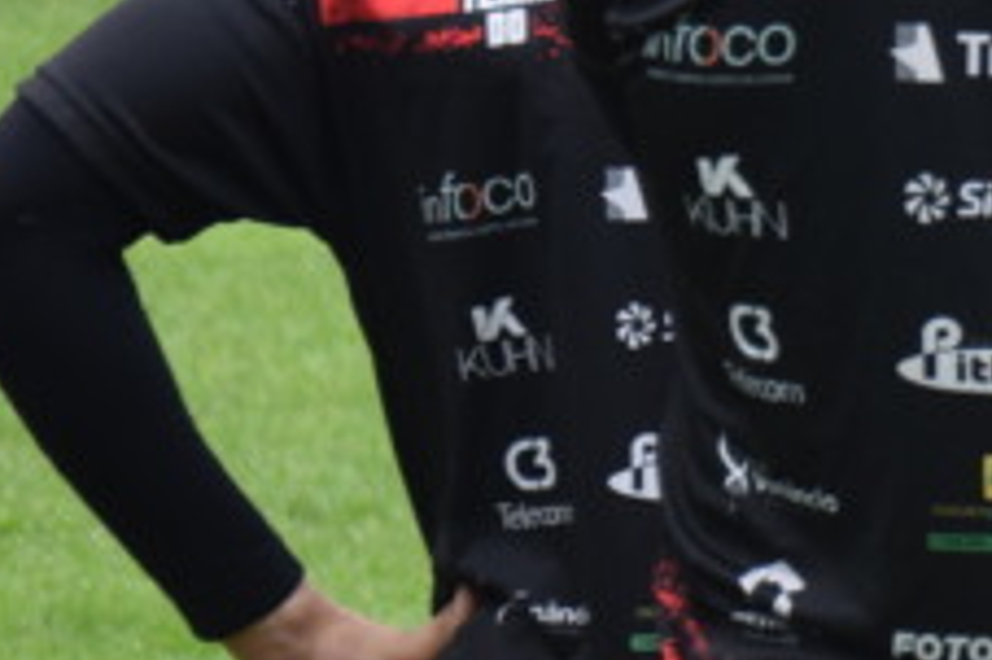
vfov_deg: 2.4
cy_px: 170
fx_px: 15737
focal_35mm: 572
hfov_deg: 3.6
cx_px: 1975
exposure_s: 1/250
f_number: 5.3
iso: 450
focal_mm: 75
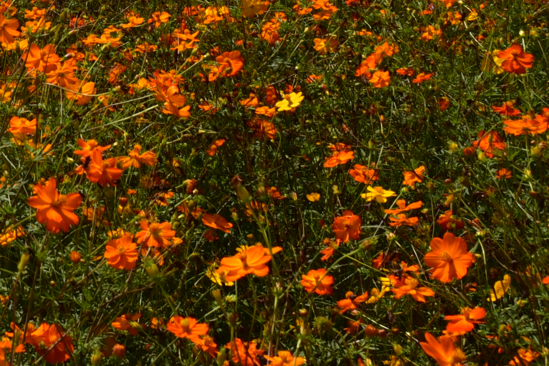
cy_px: -226
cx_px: -136
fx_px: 1526
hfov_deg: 19.1
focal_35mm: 100
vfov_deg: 12.8
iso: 160
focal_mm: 24
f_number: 11
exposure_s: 1/400
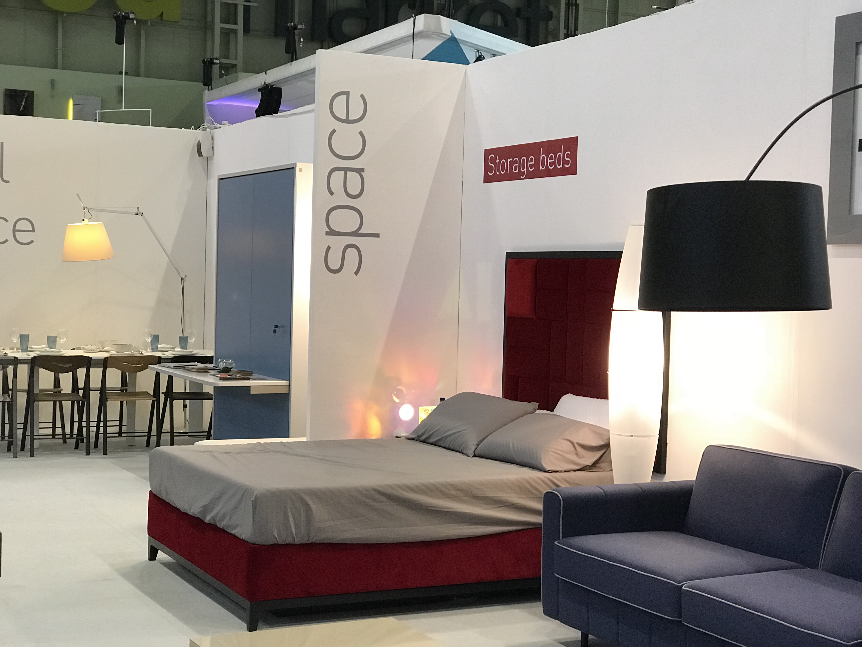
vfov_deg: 25.7
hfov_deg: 33.8
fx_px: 1419
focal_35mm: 57
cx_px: 431
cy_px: 324
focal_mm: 6.6
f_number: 2.8
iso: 320
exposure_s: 1/100
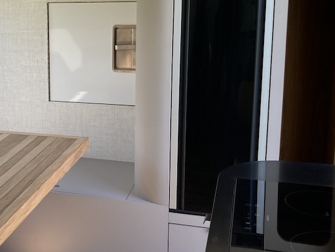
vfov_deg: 24.4
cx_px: 18
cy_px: 94
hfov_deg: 30.4
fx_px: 581
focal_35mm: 60
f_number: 1.8
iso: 32
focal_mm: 3.99
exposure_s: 1/121
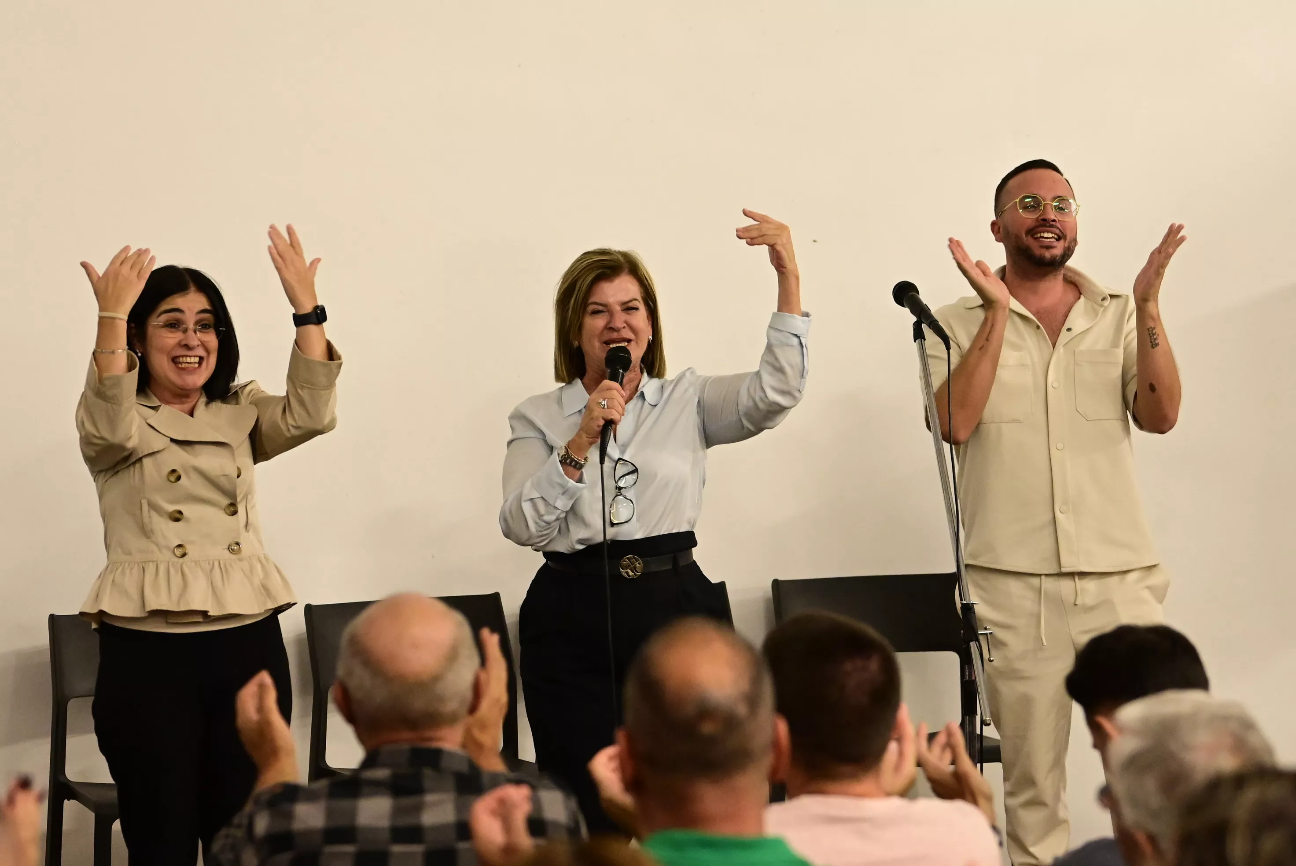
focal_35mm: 109
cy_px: 433
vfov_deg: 12.6
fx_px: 3927
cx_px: 648
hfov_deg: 18.7
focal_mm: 73
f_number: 2.8
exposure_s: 1/160
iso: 6400
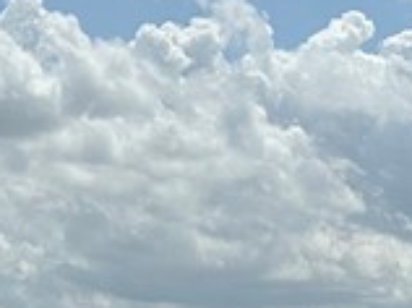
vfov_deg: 9.0
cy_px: 595
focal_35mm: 156
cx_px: 780
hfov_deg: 11.6
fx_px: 1854
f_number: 1.78
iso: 80
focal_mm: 6.86
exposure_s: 1/13699
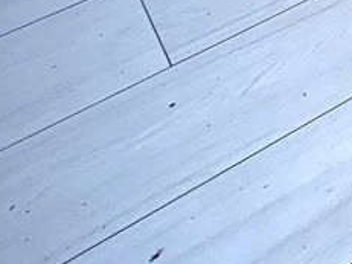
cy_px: -595
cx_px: 910
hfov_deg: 13.5
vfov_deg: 10.2
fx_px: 915
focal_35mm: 90
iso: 250
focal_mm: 2.2
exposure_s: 1/70.9
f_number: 2.2
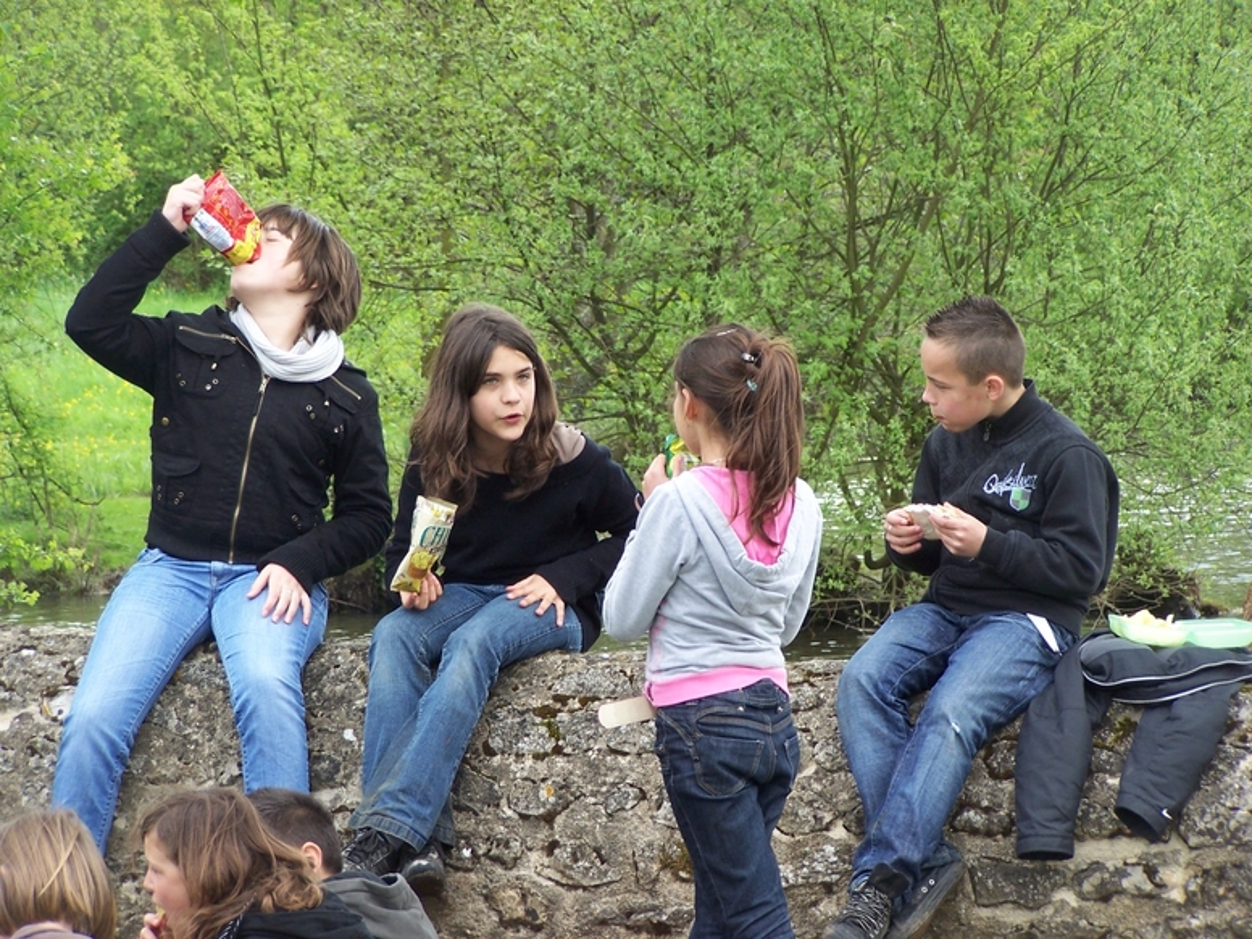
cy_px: 470
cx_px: 626
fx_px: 6112
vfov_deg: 8.8
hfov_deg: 11.7
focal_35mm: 169
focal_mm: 28
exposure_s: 1/180
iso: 80
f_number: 3.2
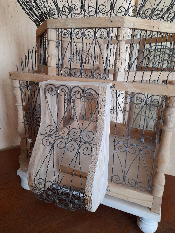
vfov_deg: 69.4
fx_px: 169
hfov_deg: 54.9
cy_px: 116
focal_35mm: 25
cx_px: 88
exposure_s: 1/33
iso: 320
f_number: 2
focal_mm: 4.6
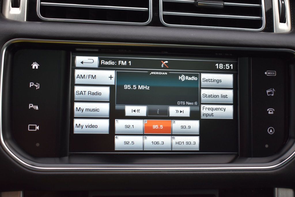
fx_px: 418
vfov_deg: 26.5
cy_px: 98
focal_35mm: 51
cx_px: 148
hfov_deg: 38.9
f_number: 4.5
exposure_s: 1/60
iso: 400
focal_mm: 34
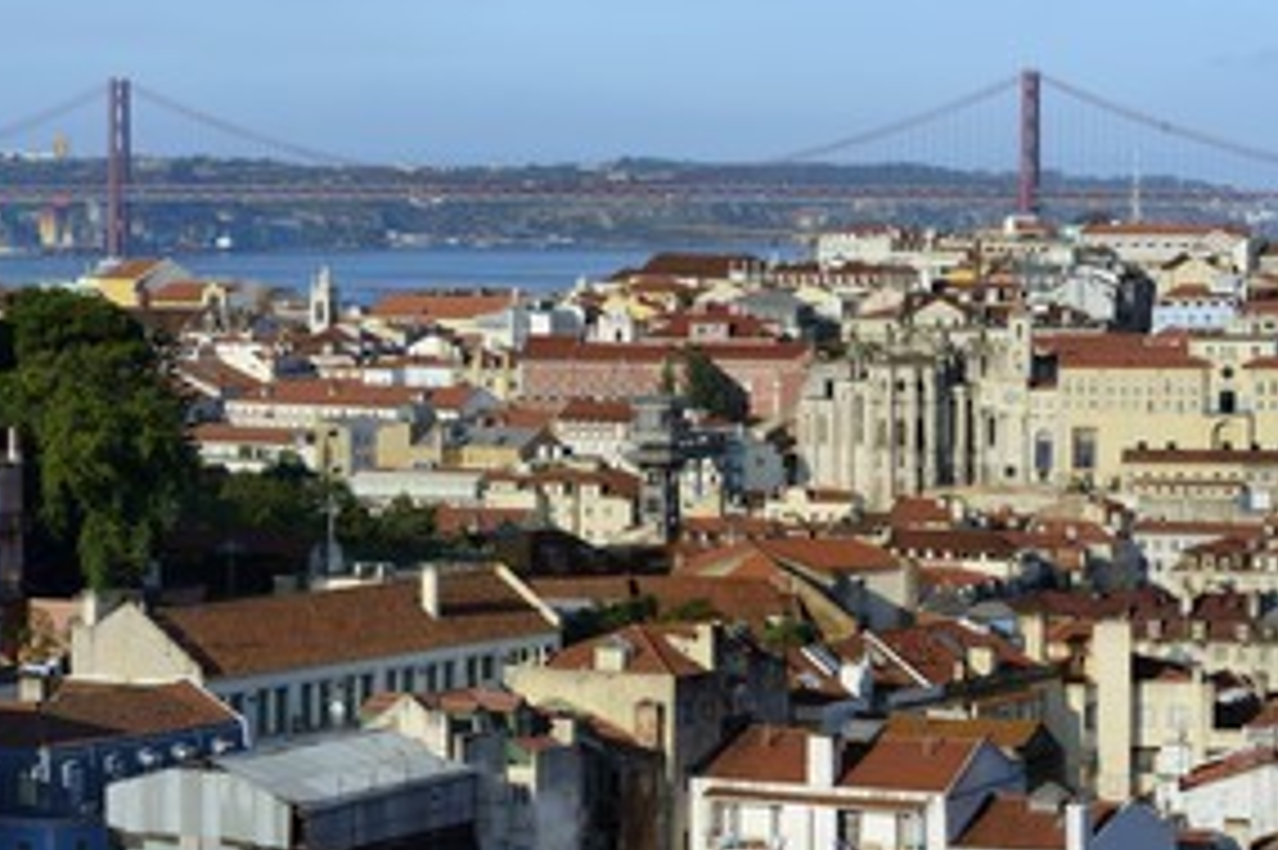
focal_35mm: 145
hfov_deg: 14.2
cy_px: 450
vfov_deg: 9.5
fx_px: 5144
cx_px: 513
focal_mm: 98
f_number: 14
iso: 200
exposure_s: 1/200
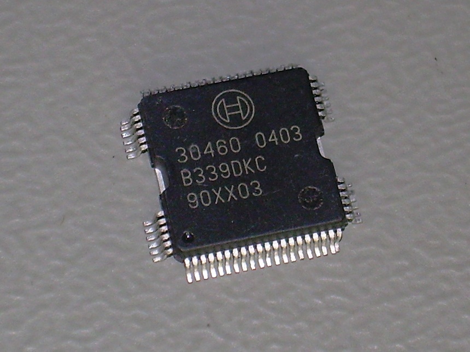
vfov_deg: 13.5
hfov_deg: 17.9
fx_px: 1494
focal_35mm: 110
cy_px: 176
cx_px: 235
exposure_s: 1/60
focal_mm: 18.9
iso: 50
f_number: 4.9
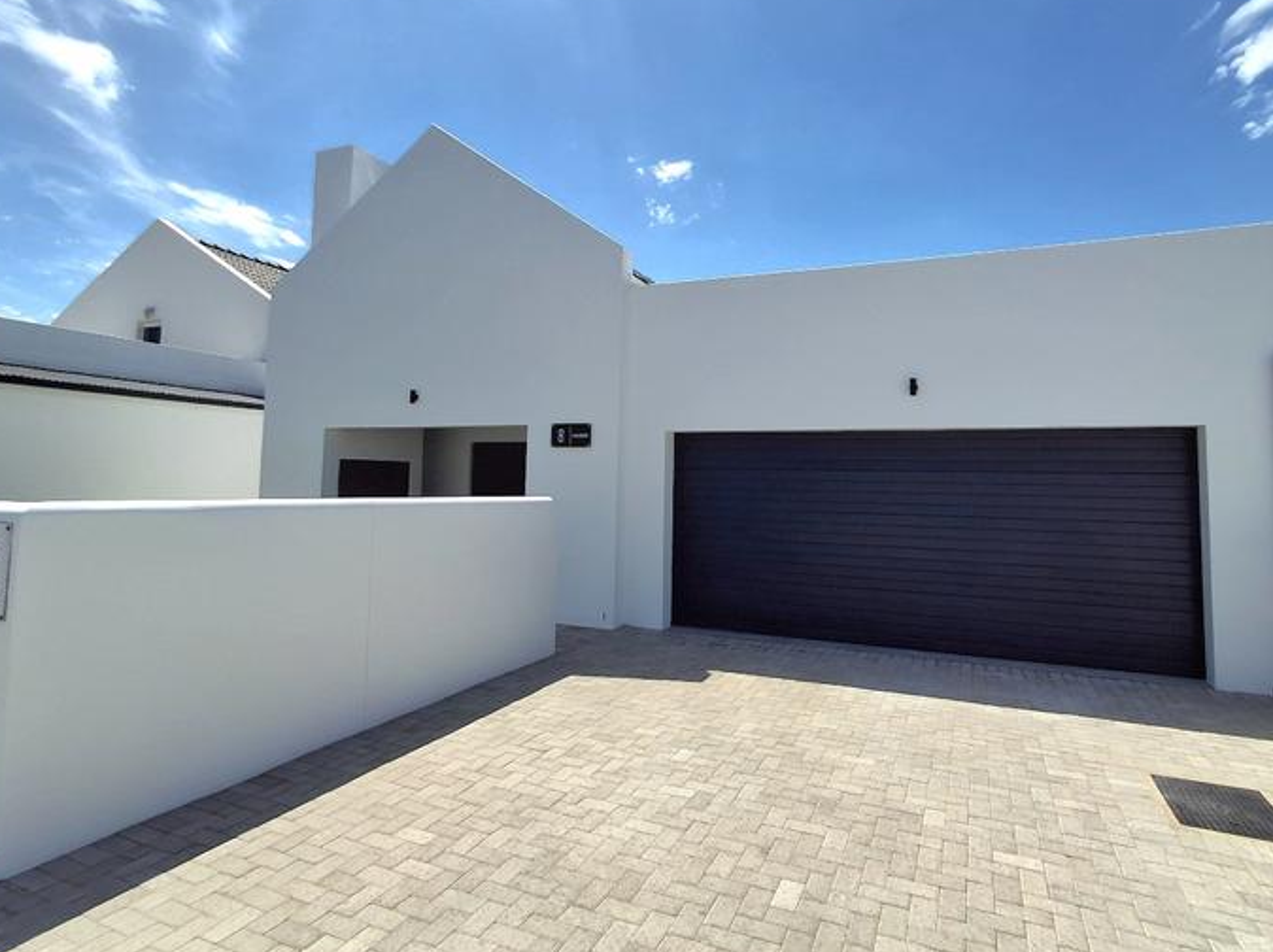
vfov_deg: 68.5
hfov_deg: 84.7
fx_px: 698
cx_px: 670
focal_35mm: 19
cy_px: 447
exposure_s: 1/2500
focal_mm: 1.64
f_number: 2.2
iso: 40
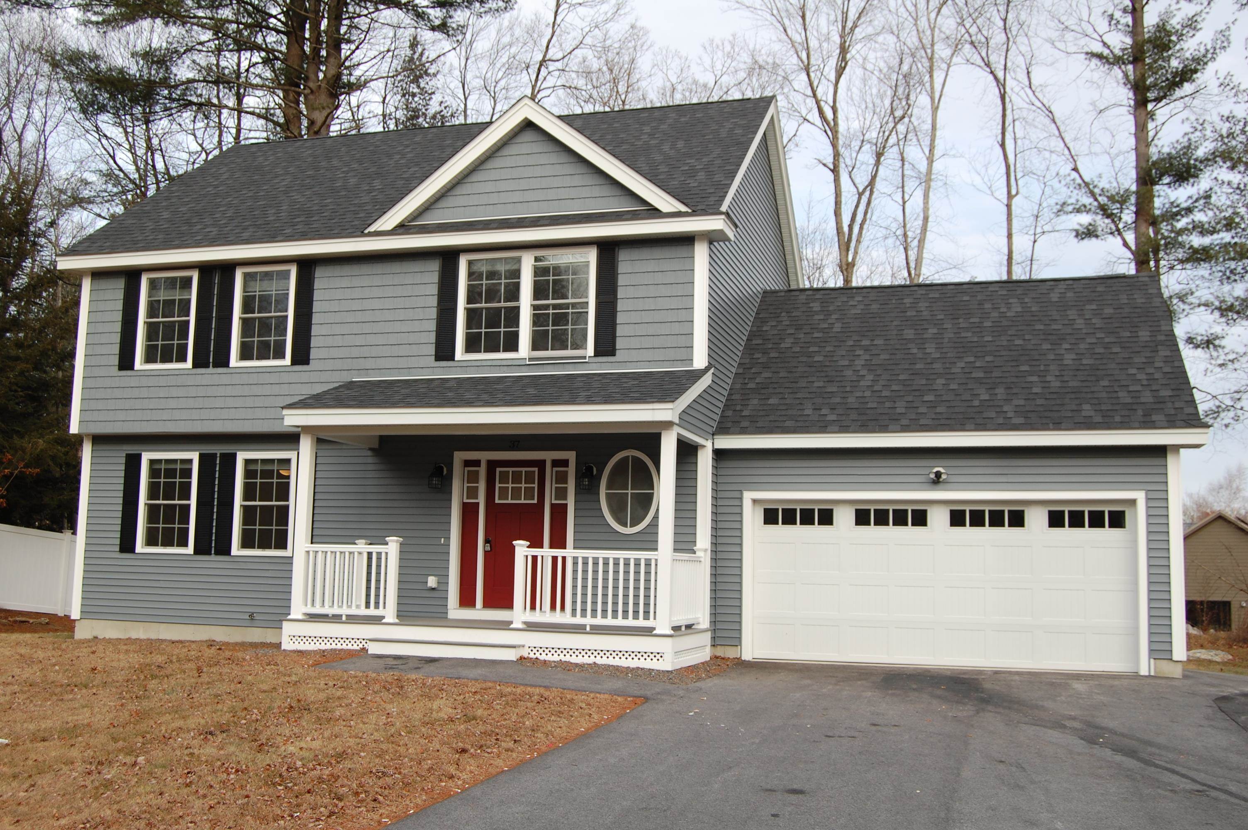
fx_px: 1195
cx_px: 624
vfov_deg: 38.3
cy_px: 415
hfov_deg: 55.1
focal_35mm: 34
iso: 200
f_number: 6.3
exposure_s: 1/160
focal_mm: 23
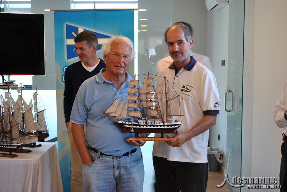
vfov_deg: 26.6
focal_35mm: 51
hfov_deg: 38.8
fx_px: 407
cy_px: 96
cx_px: 144
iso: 100
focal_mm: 34
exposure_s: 1/13
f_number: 5
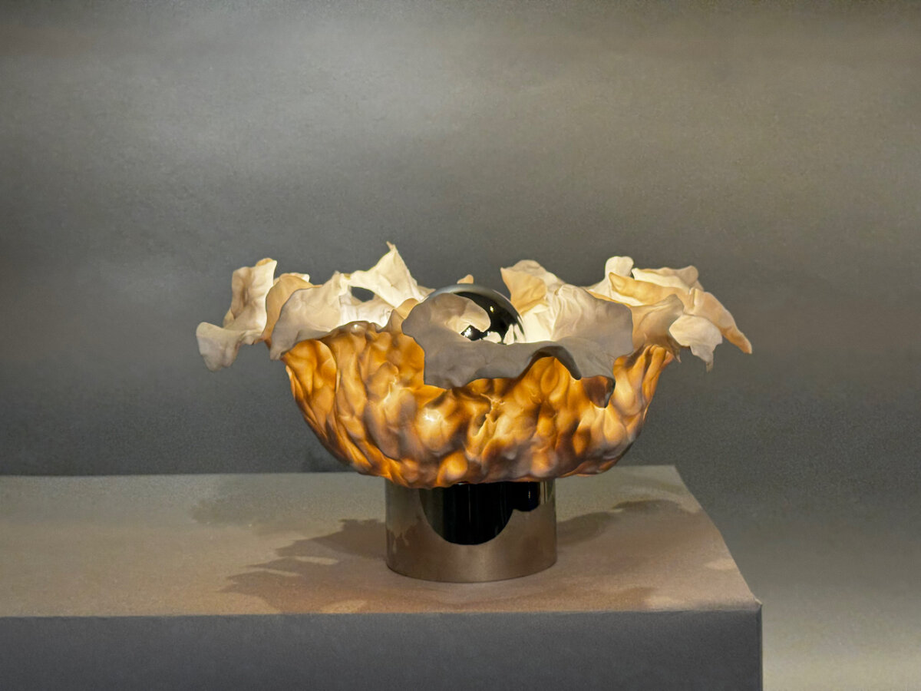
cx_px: 460
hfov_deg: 39.7
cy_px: 346
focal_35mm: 48
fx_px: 1277
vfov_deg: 30.3
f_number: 1.78
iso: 50
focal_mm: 6.76
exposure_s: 1/126
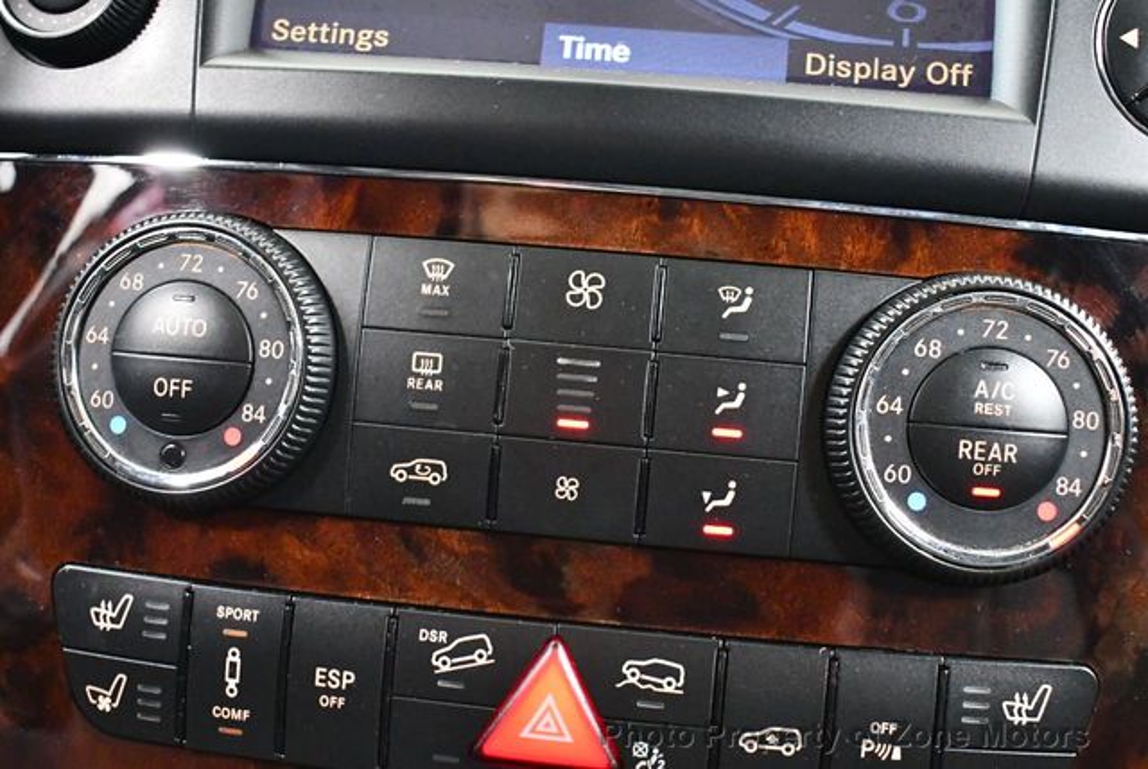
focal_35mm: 48
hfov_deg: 41.1
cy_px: 384
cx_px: 574
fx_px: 1533
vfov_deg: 28.2
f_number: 3.8
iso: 10000
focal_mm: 24
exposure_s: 1/60
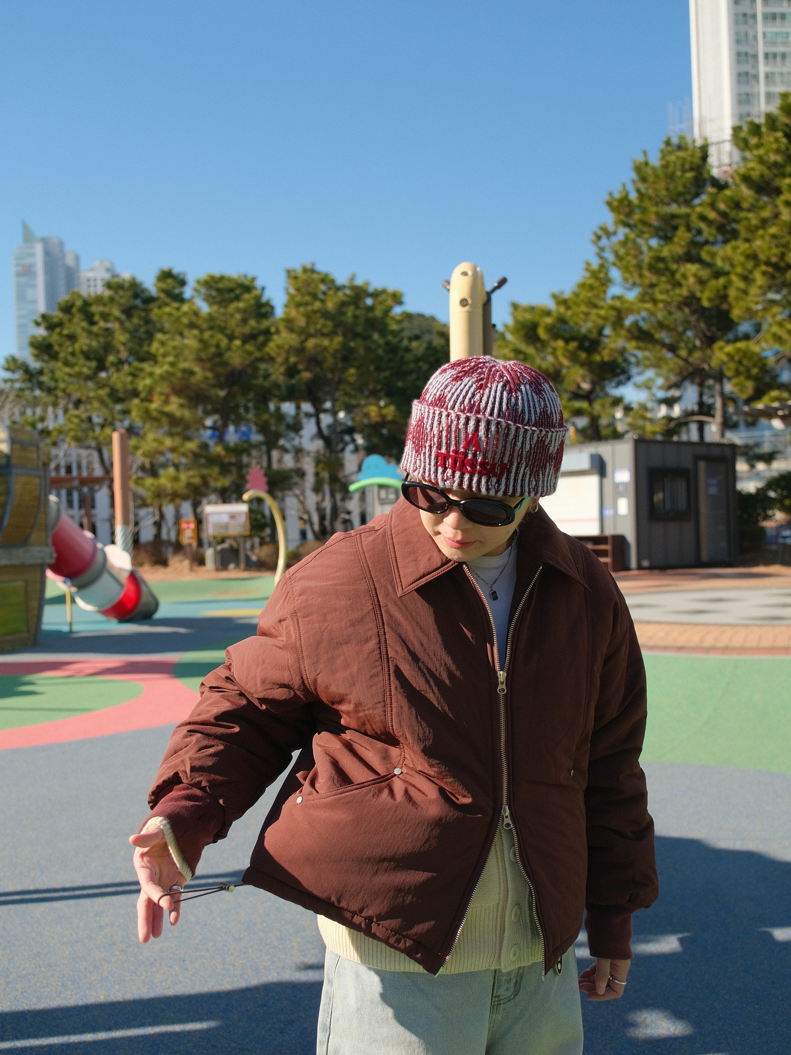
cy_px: 545
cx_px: 396
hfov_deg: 39.7
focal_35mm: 36
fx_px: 1097
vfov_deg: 51.3
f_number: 2.8
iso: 400
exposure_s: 1/3200
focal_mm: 21.7
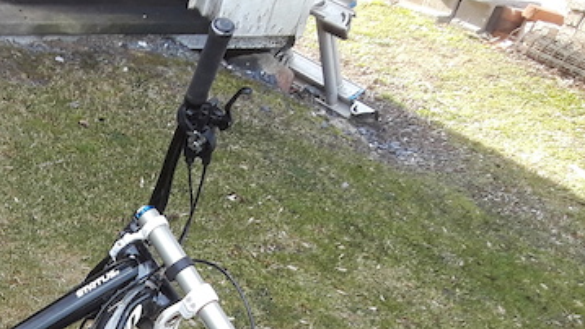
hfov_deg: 28.4
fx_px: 1055
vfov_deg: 16.4
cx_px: -42
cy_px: 472
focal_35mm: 68
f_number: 1.9
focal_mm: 2.9
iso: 40
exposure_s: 1/120
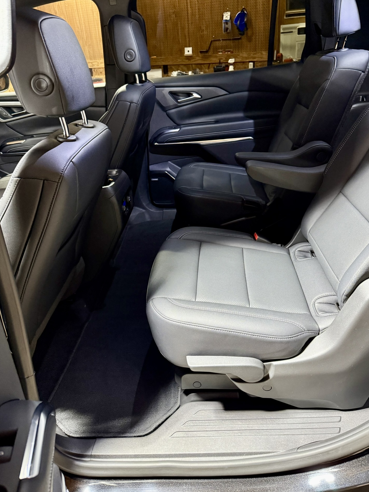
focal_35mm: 26
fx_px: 369
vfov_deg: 67.2
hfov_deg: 53.0
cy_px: 228
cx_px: 195
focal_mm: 6.76
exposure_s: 1/40
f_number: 1.78
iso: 640
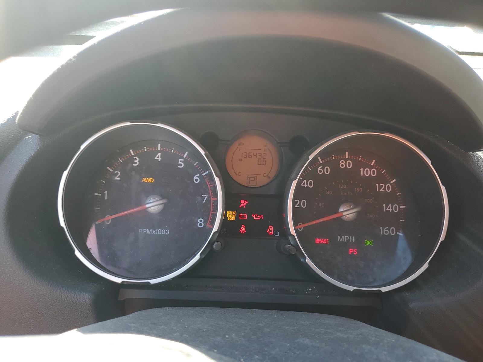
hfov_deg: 67.3
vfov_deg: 53.1
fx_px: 363
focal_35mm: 26
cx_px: 242
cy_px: 181
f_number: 1.5
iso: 50
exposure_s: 1/132
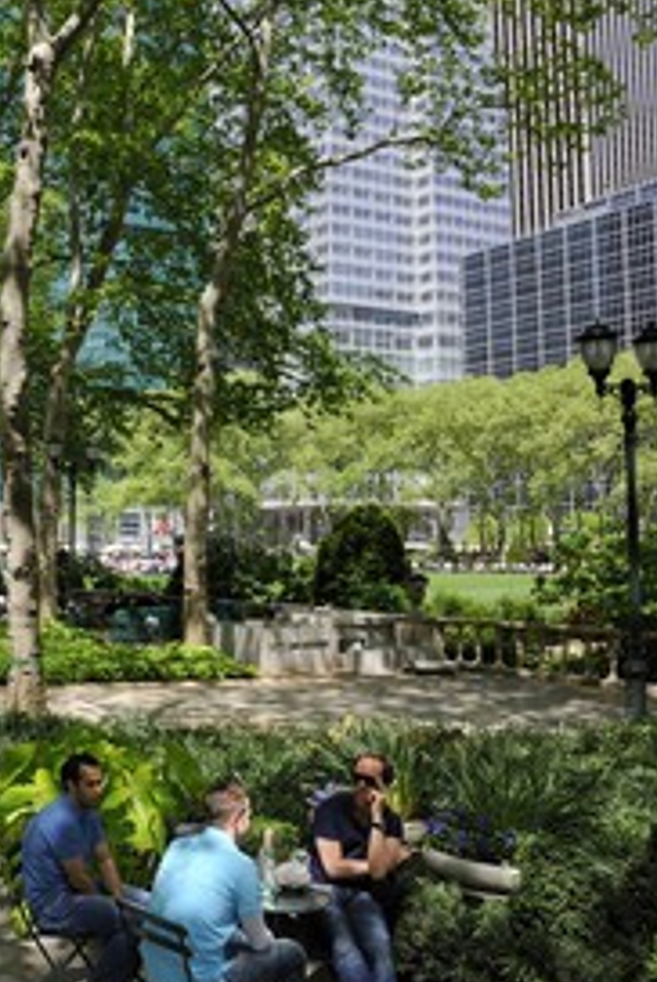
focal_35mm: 37
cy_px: 498
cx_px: -25
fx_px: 1010
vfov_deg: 51.8
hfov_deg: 32.6
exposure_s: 1/200
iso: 200
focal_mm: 24
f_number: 7.1
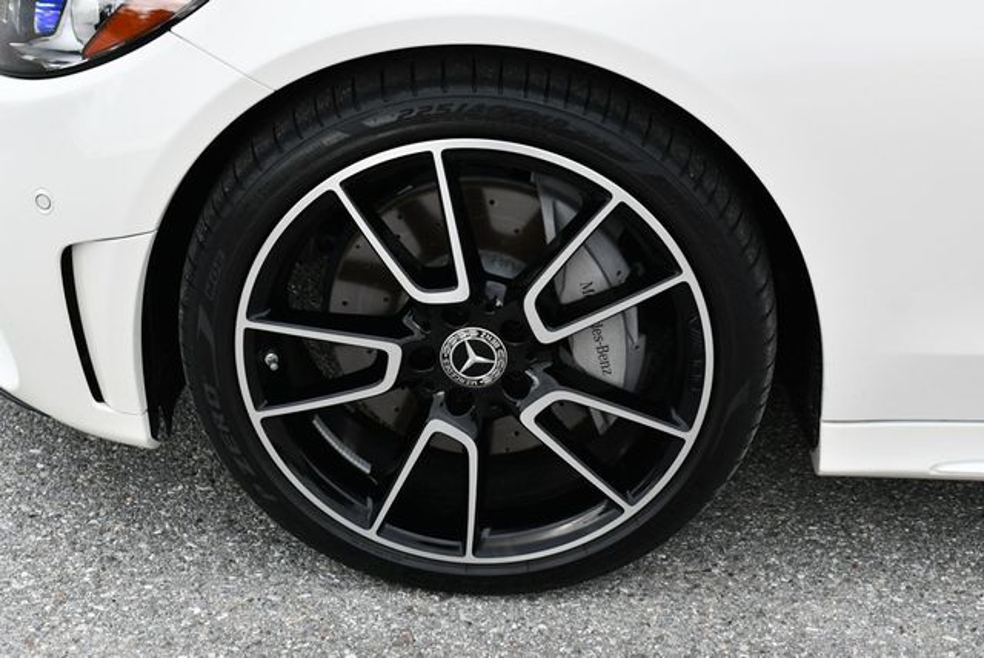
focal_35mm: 70
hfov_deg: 28.8
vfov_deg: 19.5
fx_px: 1915
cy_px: 329
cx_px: 492
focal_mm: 35
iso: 200
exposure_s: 1/250
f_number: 5.6
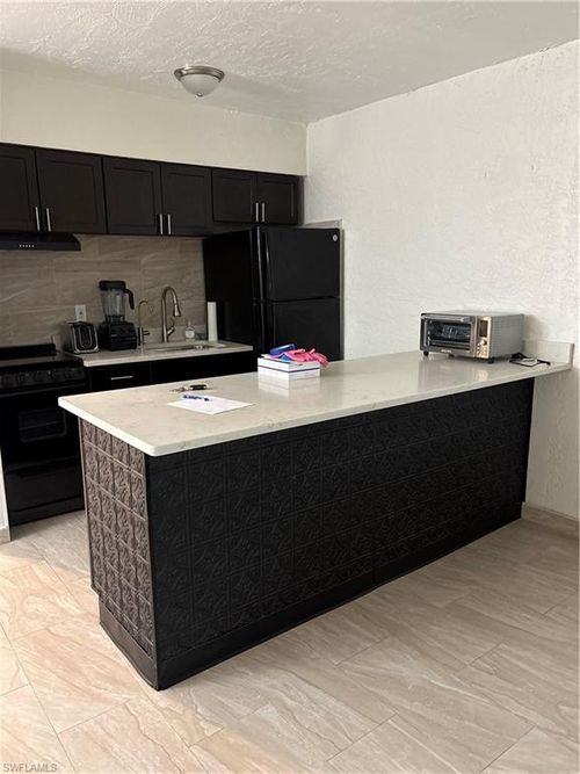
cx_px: 290
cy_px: 387
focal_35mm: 26
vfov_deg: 67.3
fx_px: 581
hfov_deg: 53.0
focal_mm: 5.96
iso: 400
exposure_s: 1/40
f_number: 1.6
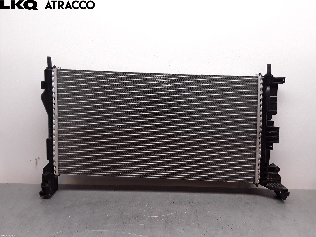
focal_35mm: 28
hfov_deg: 63.4
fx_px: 256
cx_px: 158
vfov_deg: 49.7
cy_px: 118
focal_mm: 2.91
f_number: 1.9
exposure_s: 1/128
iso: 100
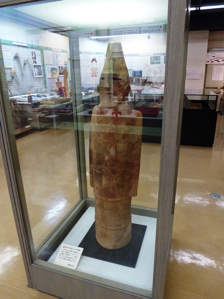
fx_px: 216
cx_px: 112
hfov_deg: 54.9
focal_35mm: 25
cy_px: 150
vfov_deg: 69.4
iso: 400
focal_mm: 4.3
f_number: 3.3
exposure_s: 1/50
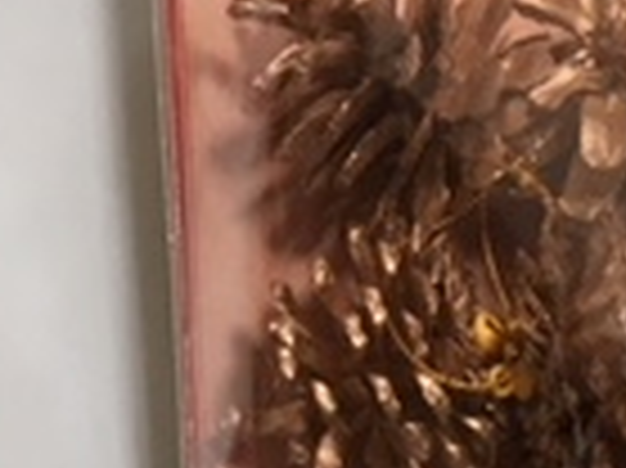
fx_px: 2421
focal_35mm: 134
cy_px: 945
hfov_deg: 14.3
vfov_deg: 10.2
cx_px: 725
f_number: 2.2
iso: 80
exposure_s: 1/30
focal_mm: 4.15
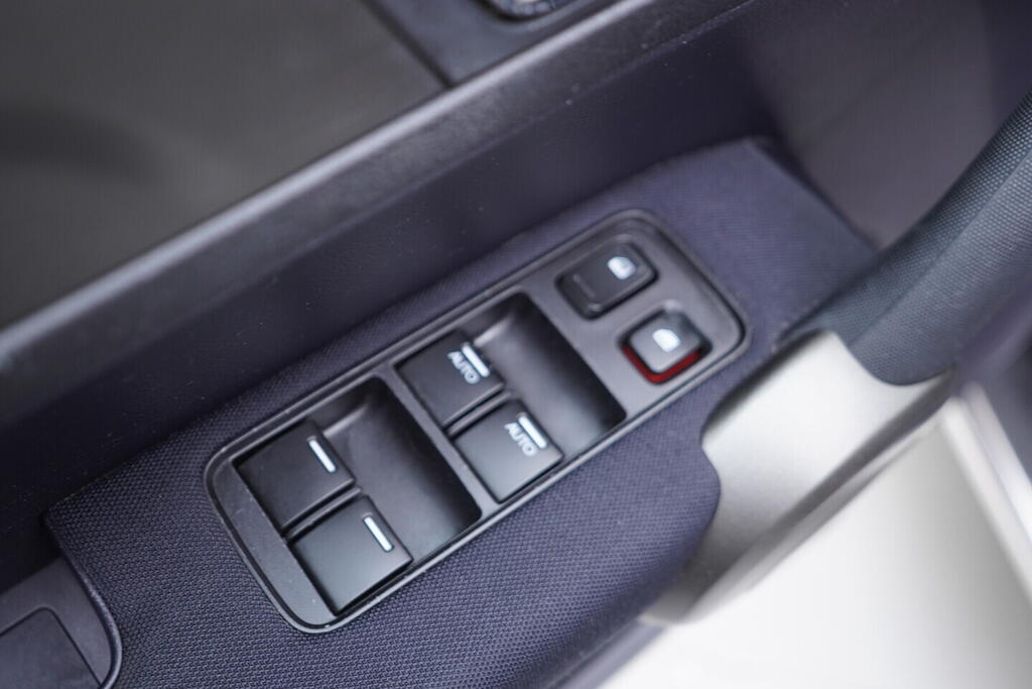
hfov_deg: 53.1
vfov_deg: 36.9
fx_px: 1032
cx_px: 516
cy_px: 344
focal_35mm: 36
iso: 320
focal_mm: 24
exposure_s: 1/40
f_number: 2.8
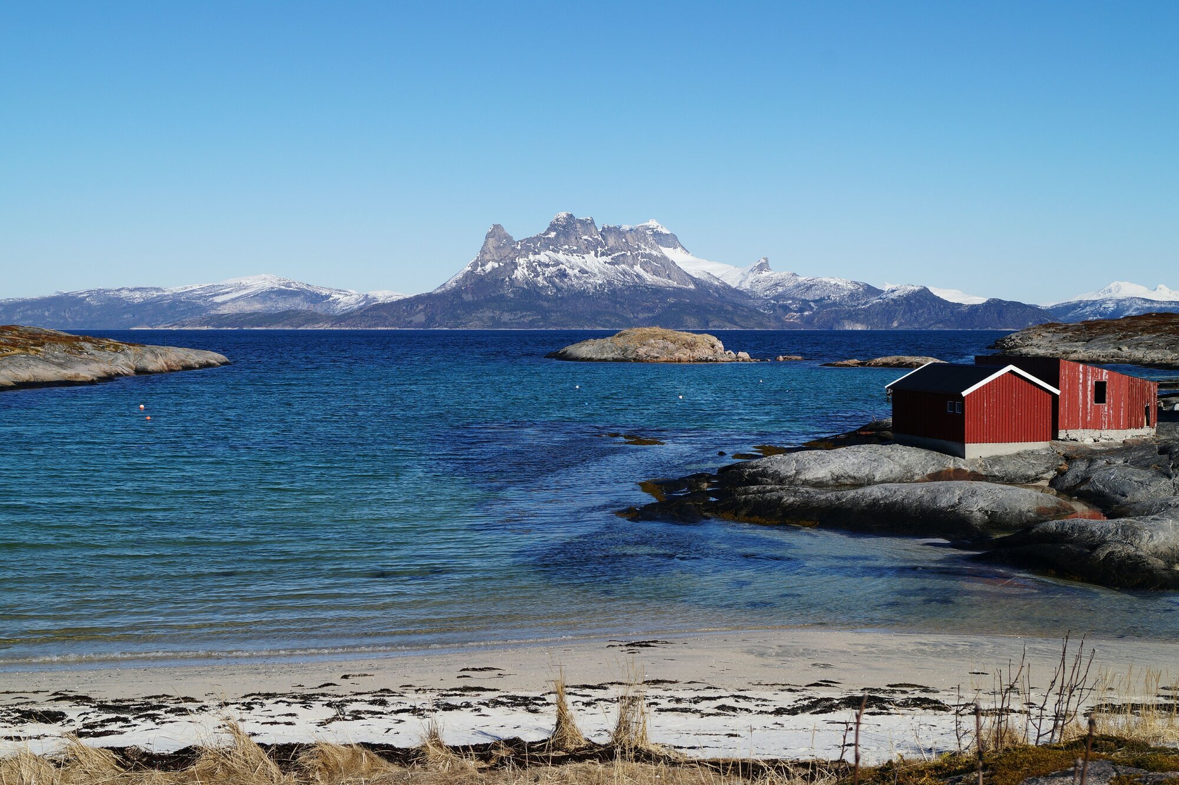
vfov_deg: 29.8
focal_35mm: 45
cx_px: 590
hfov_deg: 43.6
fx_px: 1473
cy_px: 392
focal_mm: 30
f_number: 11
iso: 100
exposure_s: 1/320
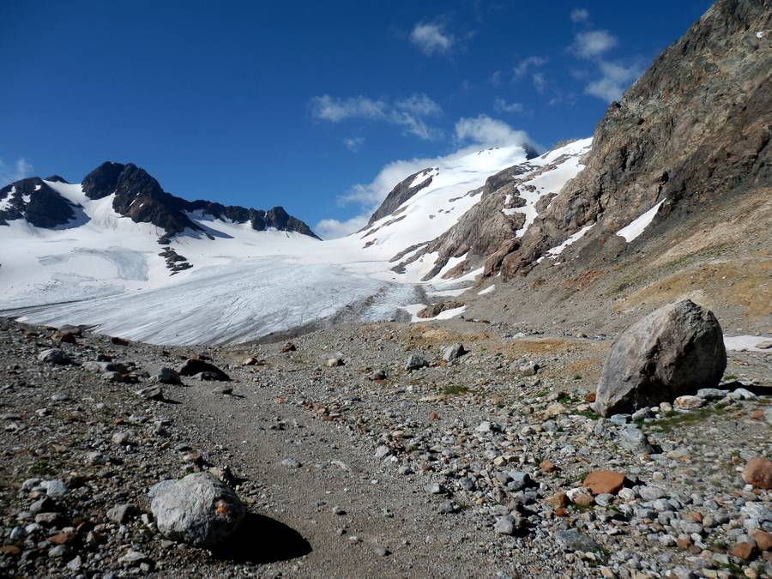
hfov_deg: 69.4
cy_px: 290
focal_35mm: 25
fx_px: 558
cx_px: 386
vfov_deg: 54.9
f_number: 8.7
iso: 80
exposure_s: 1/320
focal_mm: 4.5
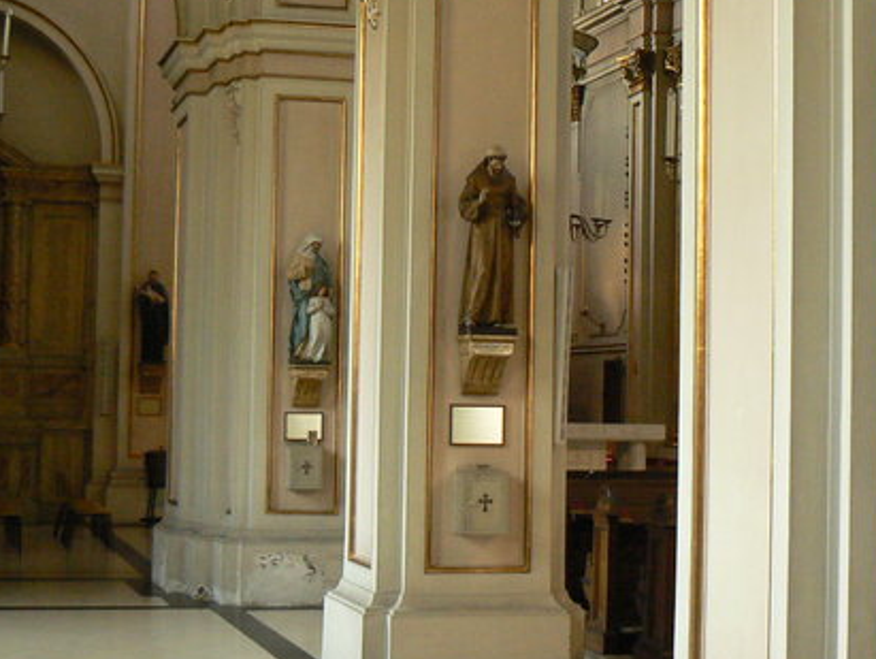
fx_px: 1773
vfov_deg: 21.0
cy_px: 335
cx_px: 526
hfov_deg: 27.7
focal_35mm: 70
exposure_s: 1/15
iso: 200
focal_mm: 6
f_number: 2.8
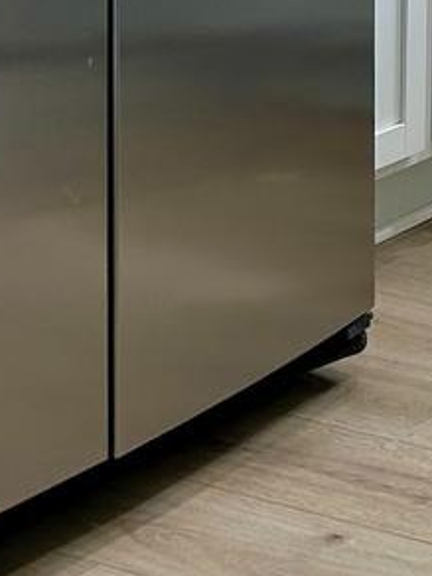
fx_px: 2280
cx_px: 730
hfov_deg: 10.3
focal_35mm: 137
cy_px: -481
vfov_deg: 13.0
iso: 64
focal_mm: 5.7
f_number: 1.5
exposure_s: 1/160
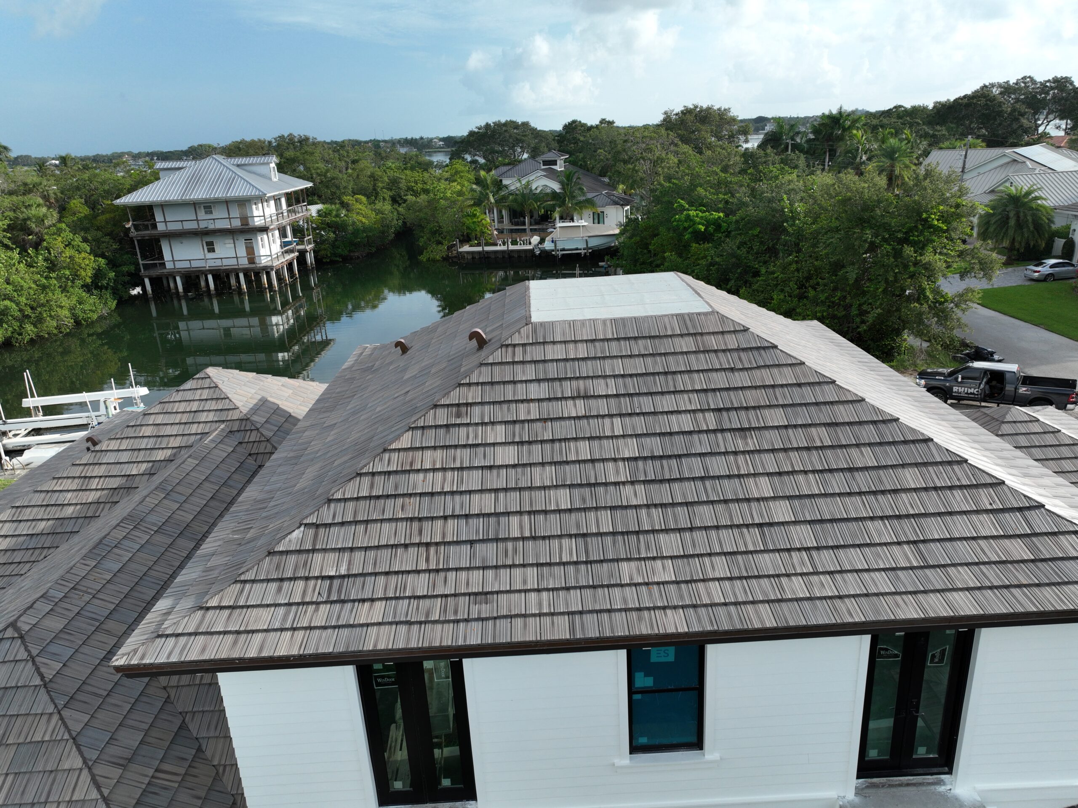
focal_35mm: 24
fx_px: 747
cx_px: 539
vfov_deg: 56.8
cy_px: 404
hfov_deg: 71.6
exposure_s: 1/200
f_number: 2.8
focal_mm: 12.29
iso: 120
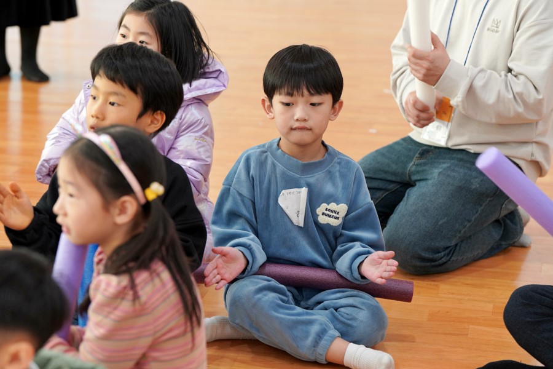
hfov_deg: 20.2
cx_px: 276
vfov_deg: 13.6
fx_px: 1551
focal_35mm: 101
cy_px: 184
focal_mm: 101
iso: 1250
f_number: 4
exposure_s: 1/160
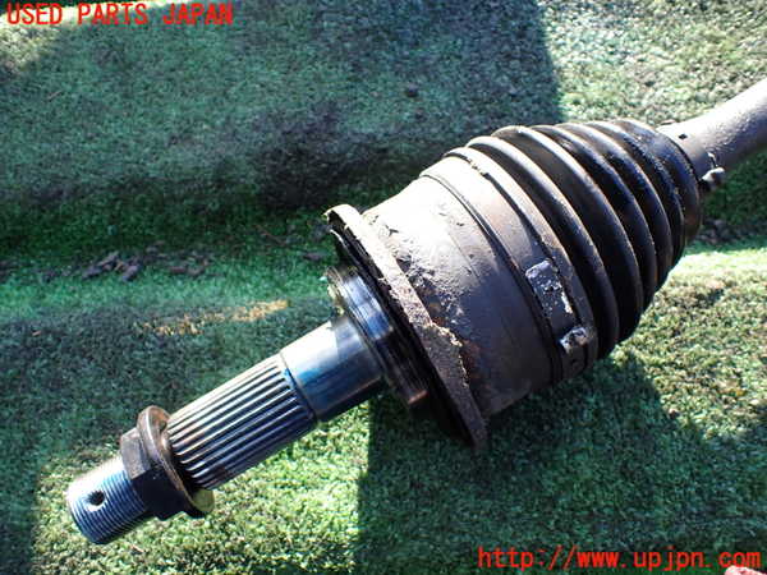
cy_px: 288
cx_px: 384
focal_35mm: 30
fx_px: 665
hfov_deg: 60.0
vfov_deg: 46.8
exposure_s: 1/160
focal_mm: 5.4
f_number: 2.3
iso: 100
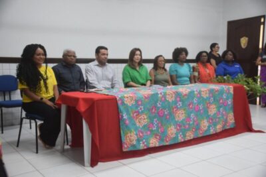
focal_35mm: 39
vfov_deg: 34.2
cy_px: 88
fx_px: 288
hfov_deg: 49.5
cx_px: 133
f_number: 5
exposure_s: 1/100
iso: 1600
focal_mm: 26
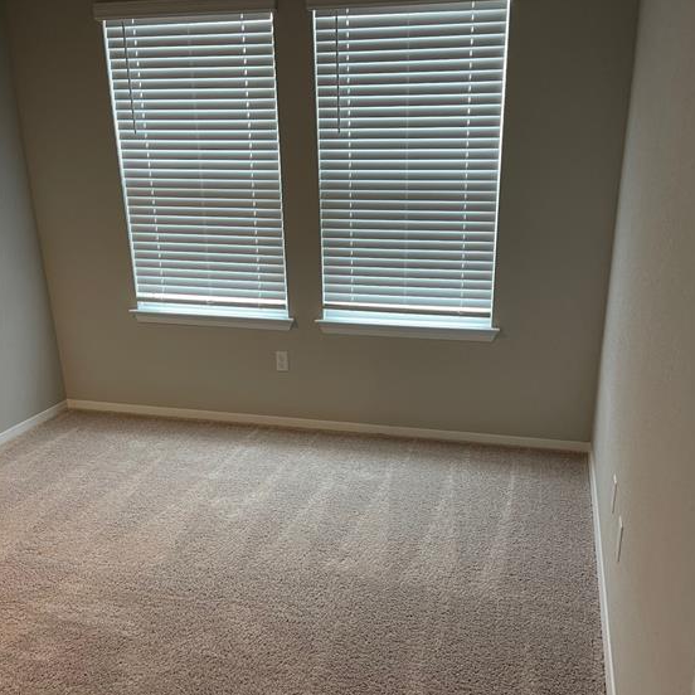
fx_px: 727
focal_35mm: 32
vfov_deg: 50.7
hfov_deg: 51.1
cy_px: 421
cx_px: 359
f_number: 1.6
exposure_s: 1/60
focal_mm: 5.1
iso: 160
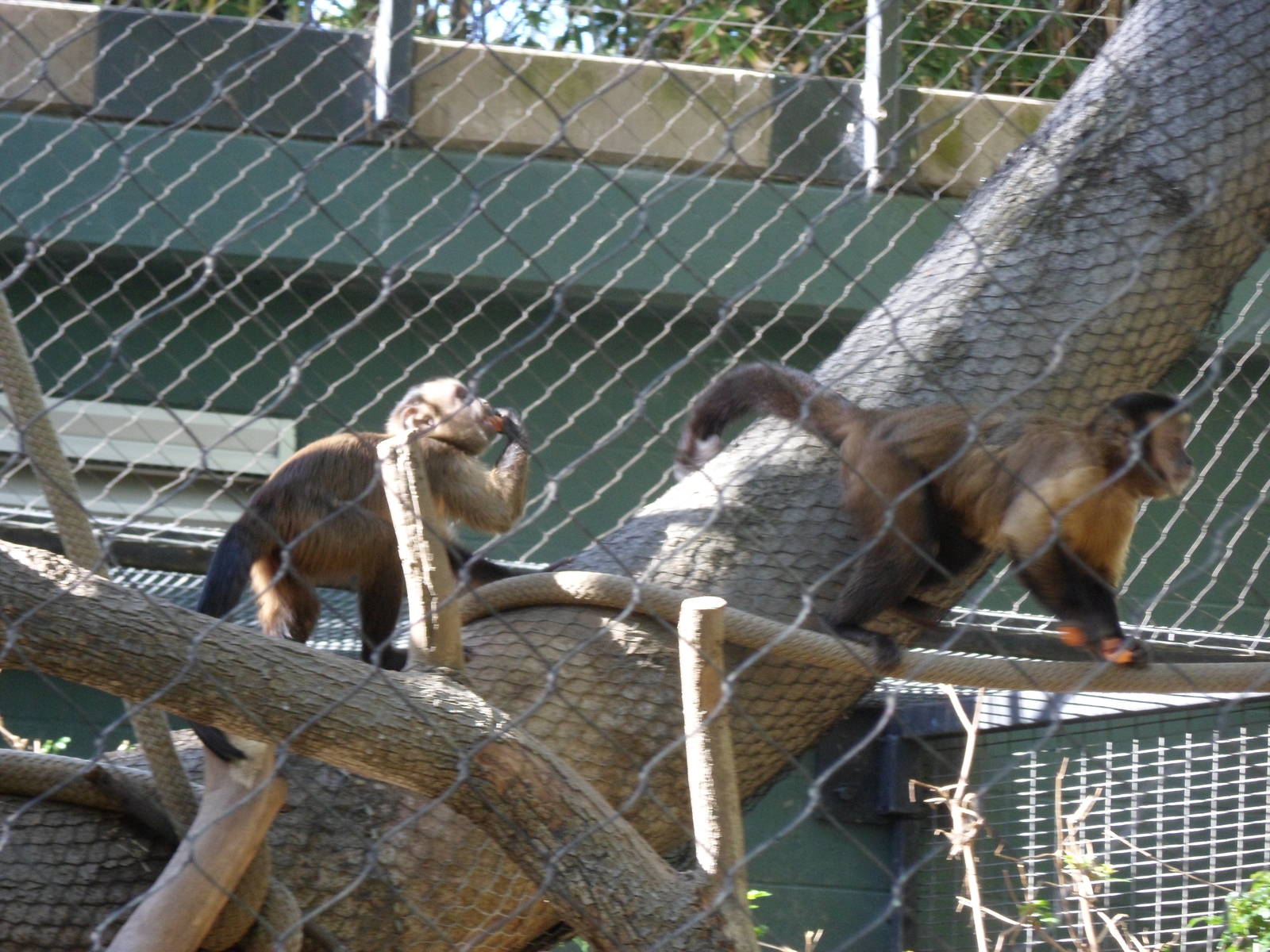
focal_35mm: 162
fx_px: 5943
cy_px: 476
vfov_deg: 9.2
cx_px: 635
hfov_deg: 12.2
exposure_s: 1/60
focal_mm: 28.7
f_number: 5.5
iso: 200
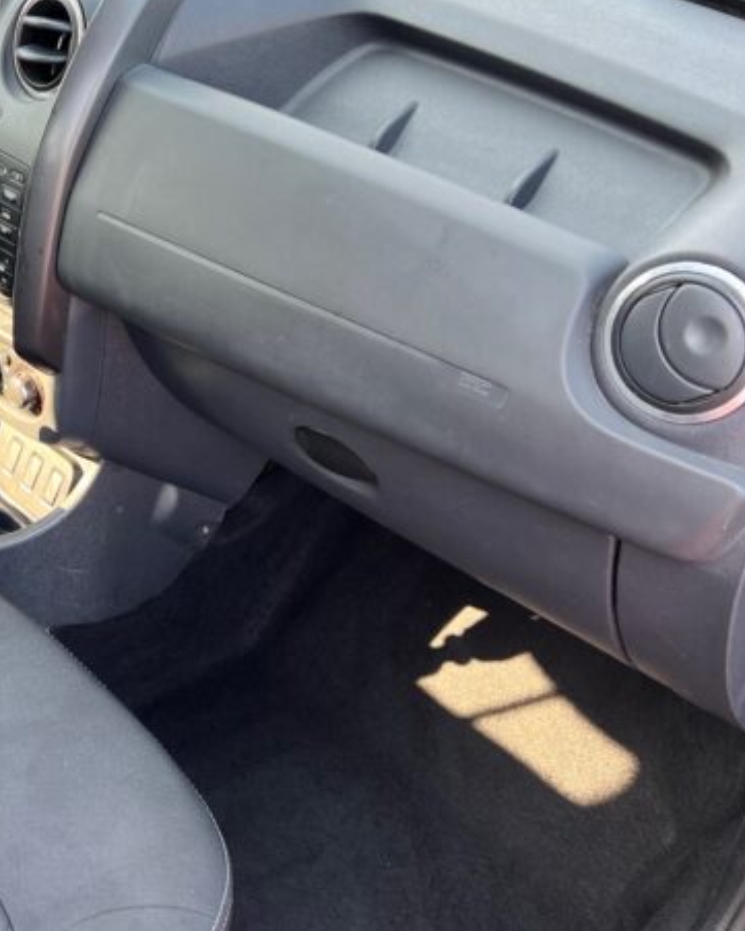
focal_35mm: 45
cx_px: 29
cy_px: 400
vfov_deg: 41.1
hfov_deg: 31.3
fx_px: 1240
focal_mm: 5.7
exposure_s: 1/121
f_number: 1.5
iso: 64
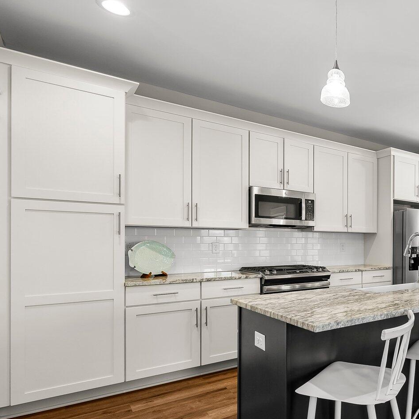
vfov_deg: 64.7
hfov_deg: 52.7
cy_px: 240
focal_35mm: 24
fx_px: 329
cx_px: 411
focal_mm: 13
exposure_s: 1/1.25
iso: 400
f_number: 9
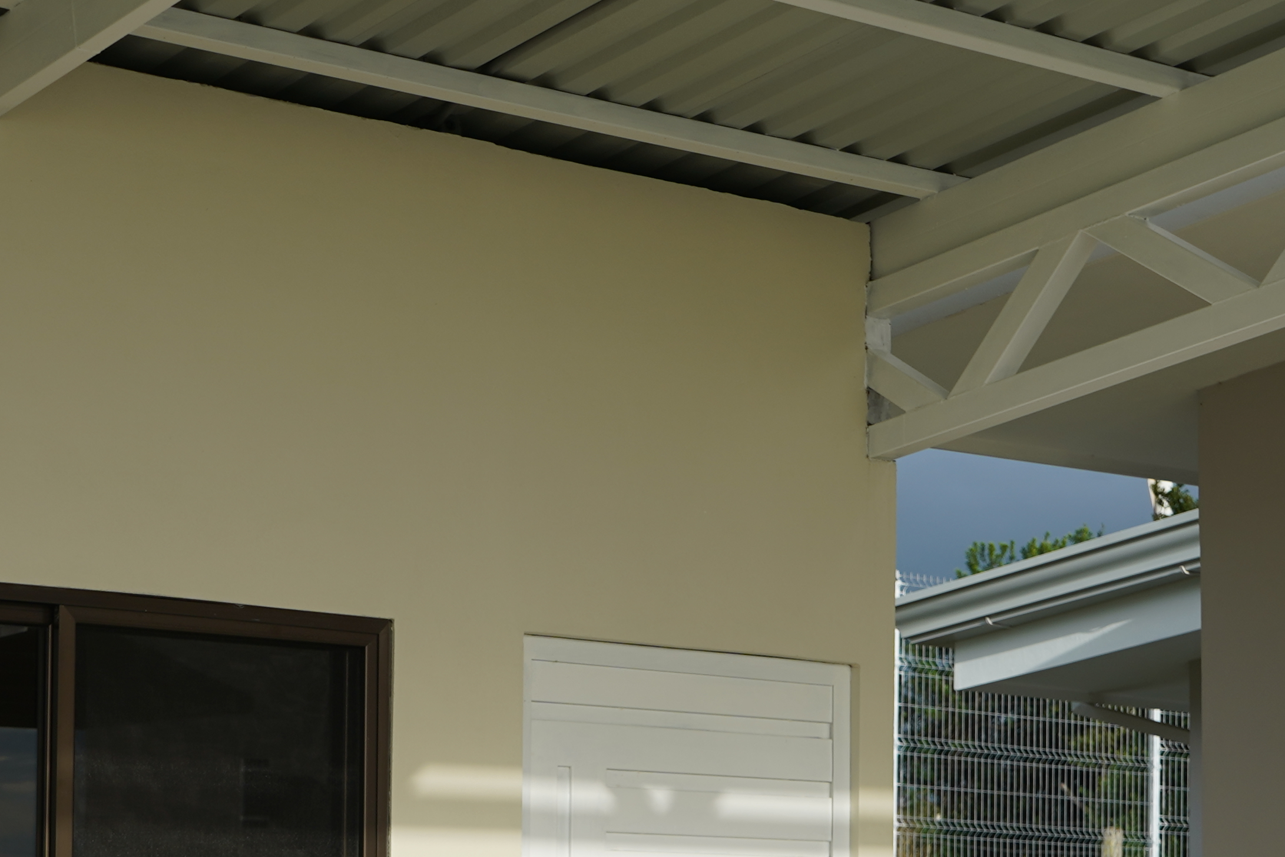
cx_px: 419
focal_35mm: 88
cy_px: 836
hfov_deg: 23.0
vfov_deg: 15.3
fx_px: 3141
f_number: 6.3
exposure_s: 1/400
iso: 100
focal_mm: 32
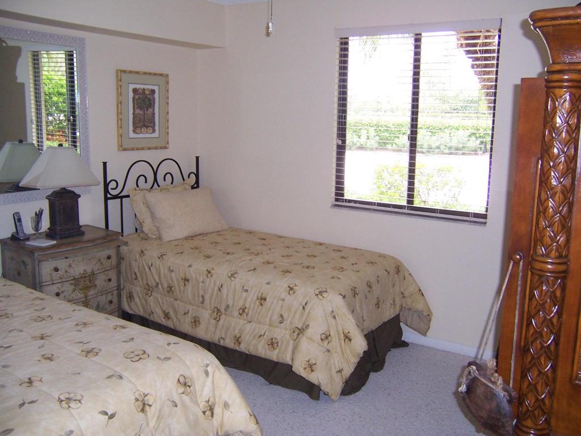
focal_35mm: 33
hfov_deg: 55.4
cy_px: 218
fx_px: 554
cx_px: 290
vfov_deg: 42.9
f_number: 2.8
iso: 140
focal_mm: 5.5
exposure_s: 1/60
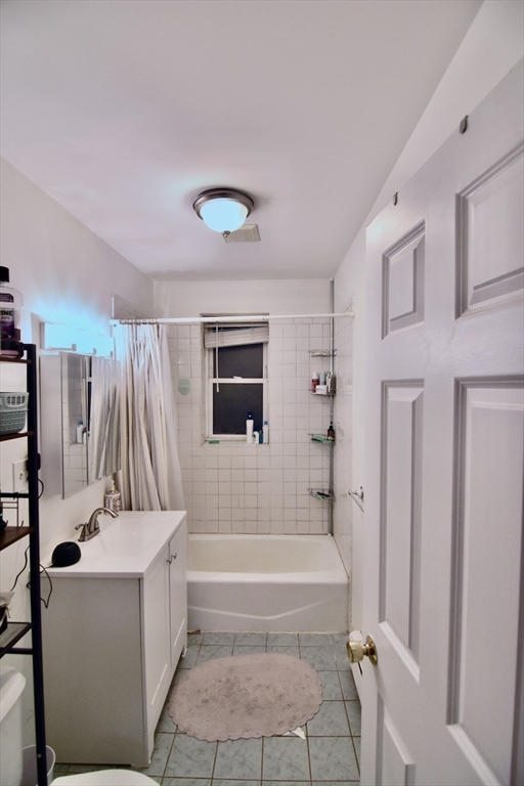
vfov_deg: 95.0
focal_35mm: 16
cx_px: 262
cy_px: 393
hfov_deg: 72.1
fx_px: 360
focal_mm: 11
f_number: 4.5
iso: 800
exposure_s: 1/80
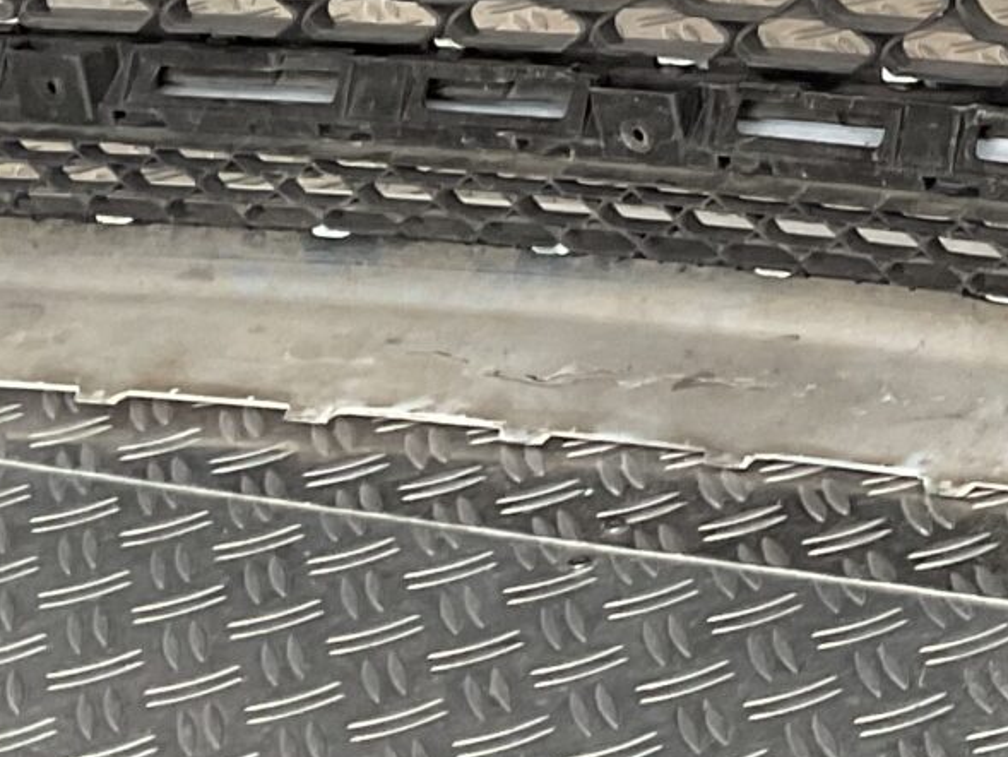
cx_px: 1506
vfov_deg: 11.7
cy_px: 176
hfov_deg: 14.6
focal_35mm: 126
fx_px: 3670
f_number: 1.8
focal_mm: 3
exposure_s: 1/60
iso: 50
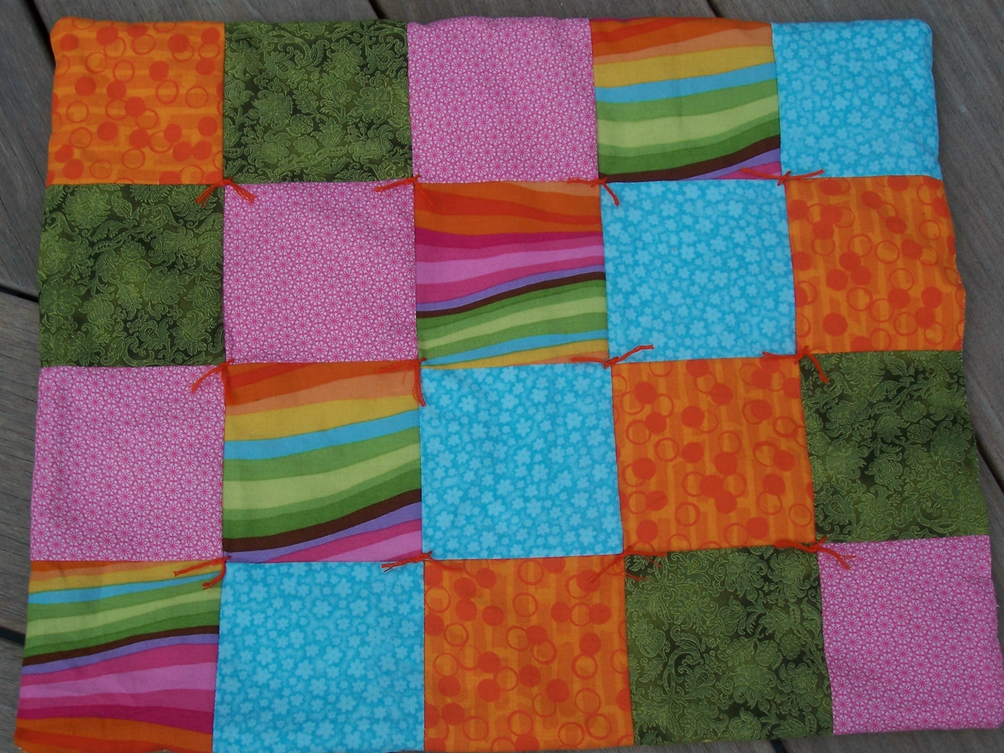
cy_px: 376
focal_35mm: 53
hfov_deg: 36.2
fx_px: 1537
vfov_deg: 27.5
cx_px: 502
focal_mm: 8.6
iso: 80
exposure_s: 1/500
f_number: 3.4
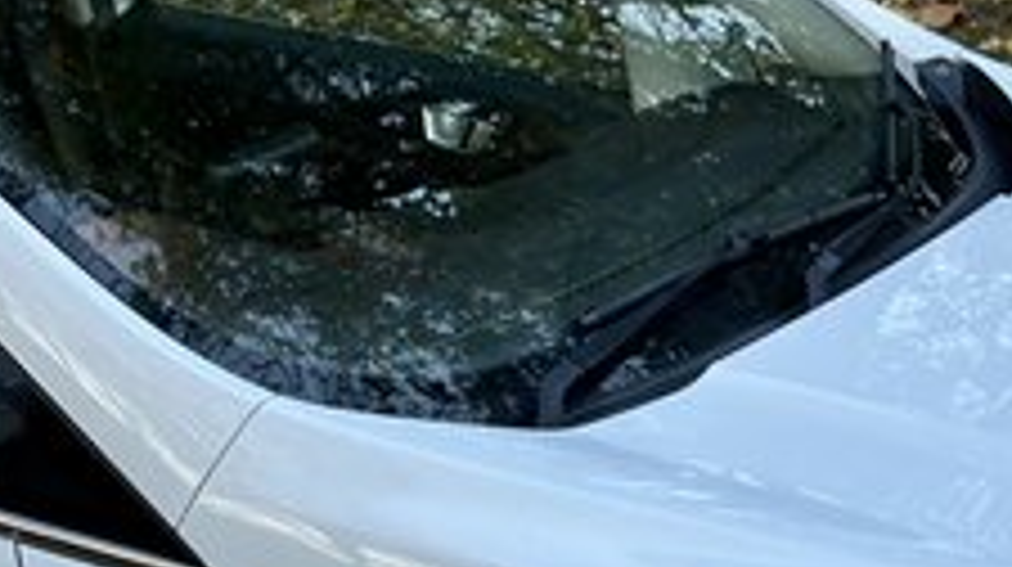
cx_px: 193
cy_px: 756
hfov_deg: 16.6
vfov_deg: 9.3
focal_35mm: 128
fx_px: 3431
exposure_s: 1/54
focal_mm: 6.76
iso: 250
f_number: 1.78
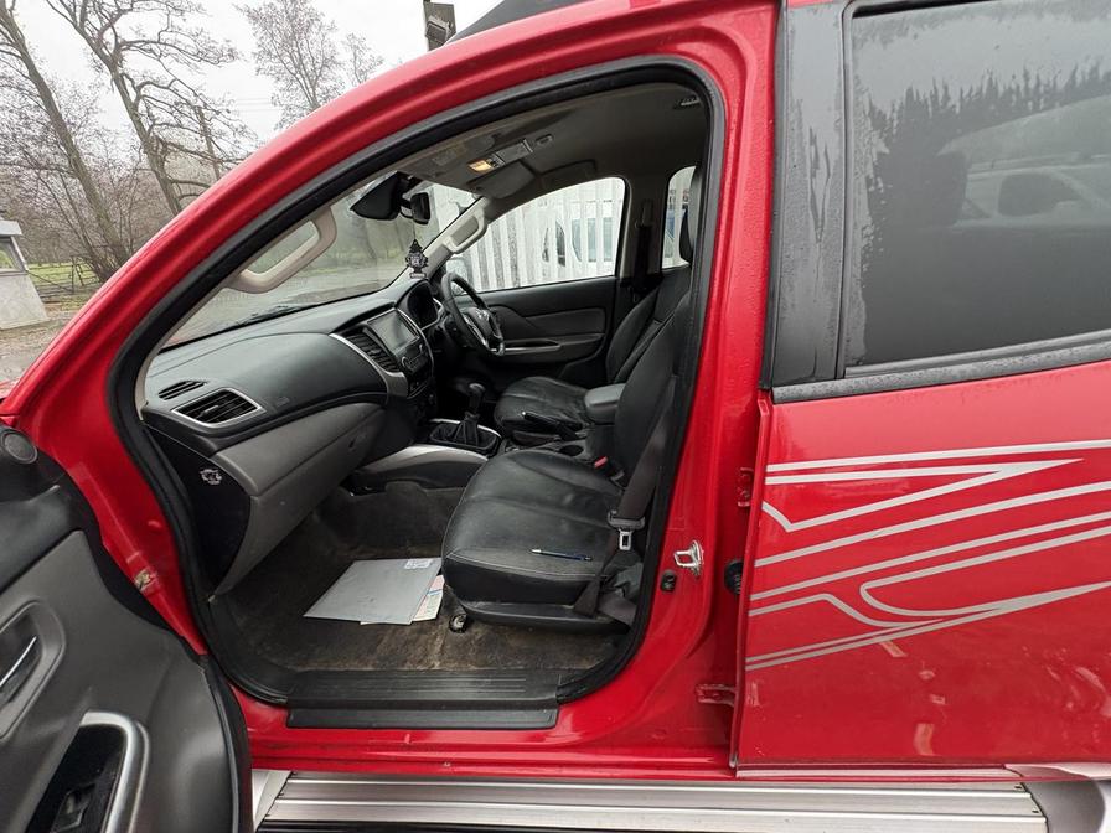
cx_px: 556
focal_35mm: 14
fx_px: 449
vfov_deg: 85.7
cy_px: 416
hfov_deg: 102.1
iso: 250
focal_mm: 2.22
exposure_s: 1/77
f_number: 2.2
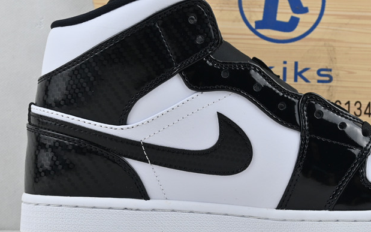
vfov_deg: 16.6
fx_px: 794
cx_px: 257
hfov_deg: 26.1
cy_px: 125
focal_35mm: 78
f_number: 4.5
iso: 100
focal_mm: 26.5
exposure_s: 1/100
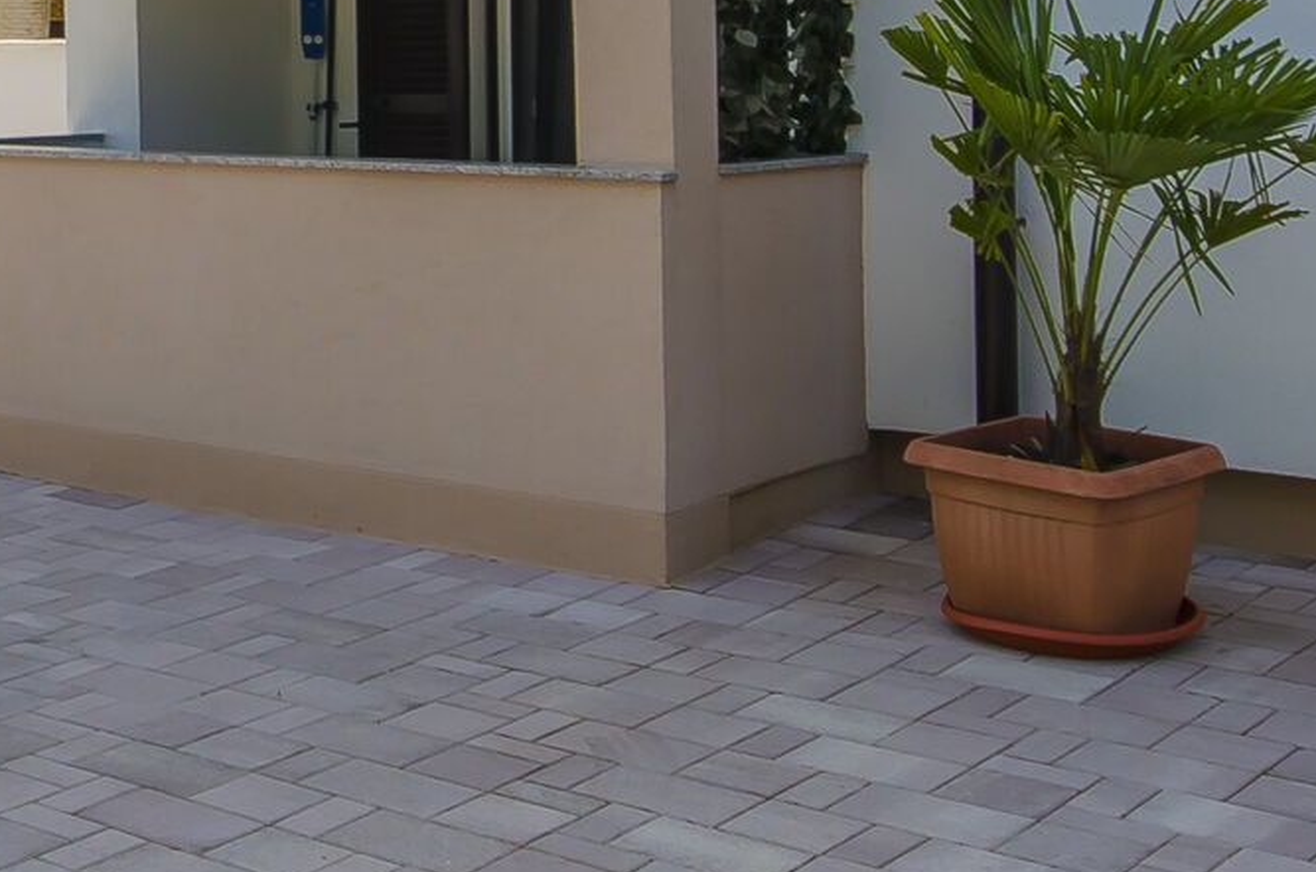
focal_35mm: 63
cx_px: -103
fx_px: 2299
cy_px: -1
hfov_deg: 29.1
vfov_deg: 20.8
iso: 100
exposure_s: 1/200
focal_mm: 10
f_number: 9
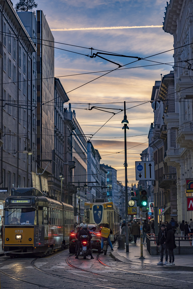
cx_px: 96
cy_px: 144
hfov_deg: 18.2
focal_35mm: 75
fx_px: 603
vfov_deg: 27.0
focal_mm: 50
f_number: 5.6
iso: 125
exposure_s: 1/80
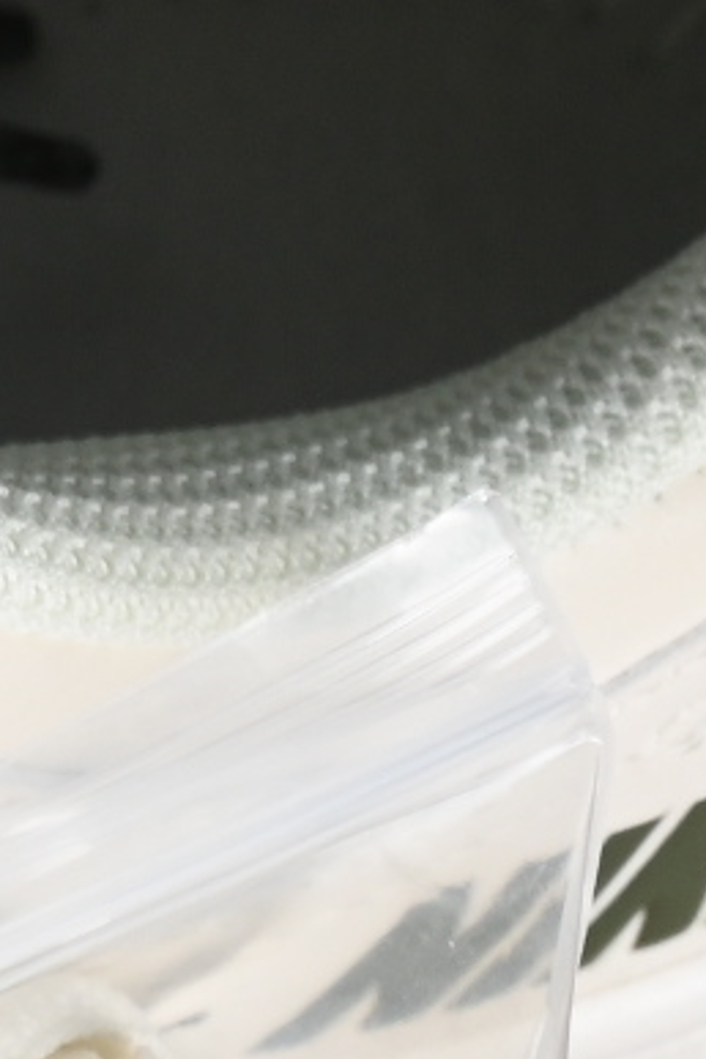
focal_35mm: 540
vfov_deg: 3.8
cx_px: -1579
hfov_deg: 2.5
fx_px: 15884
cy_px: -457
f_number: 7.1
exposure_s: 1/80
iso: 160
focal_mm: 50
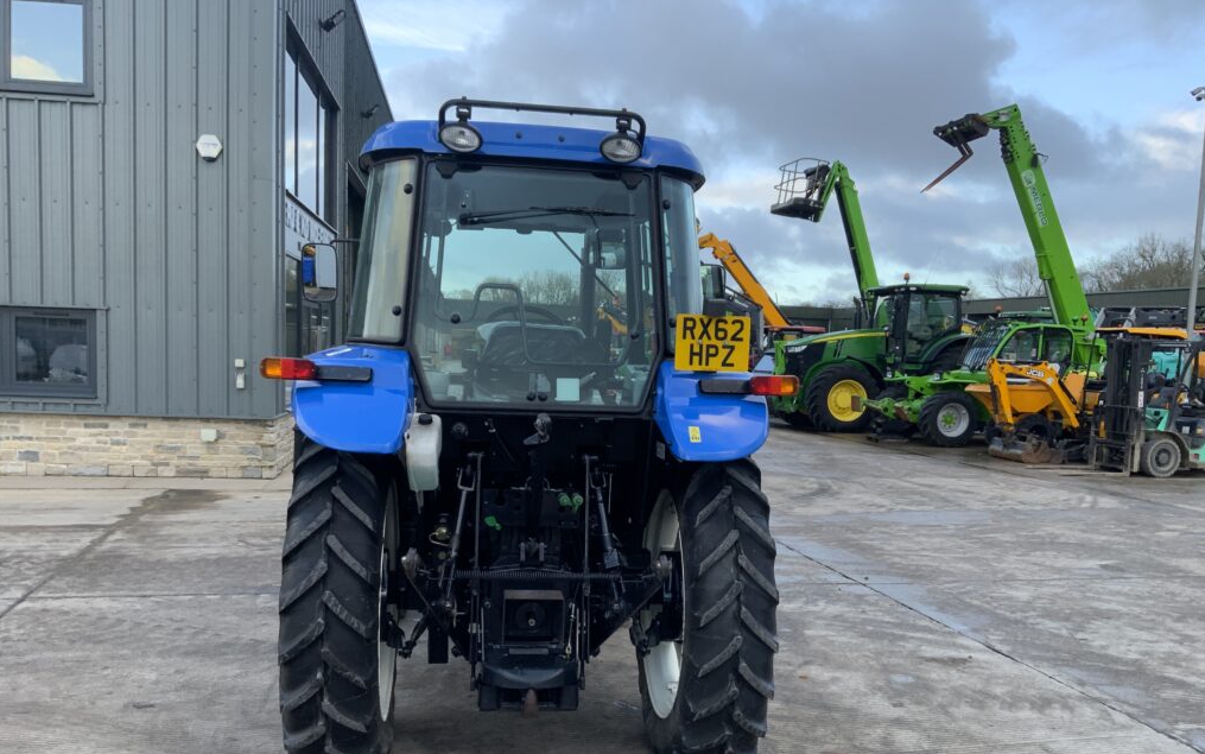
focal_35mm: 31
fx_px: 1018
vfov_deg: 40.4
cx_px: 604
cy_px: 454
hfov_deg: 61.2
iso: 25
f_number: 1.8
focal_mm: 3
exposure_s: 1/122
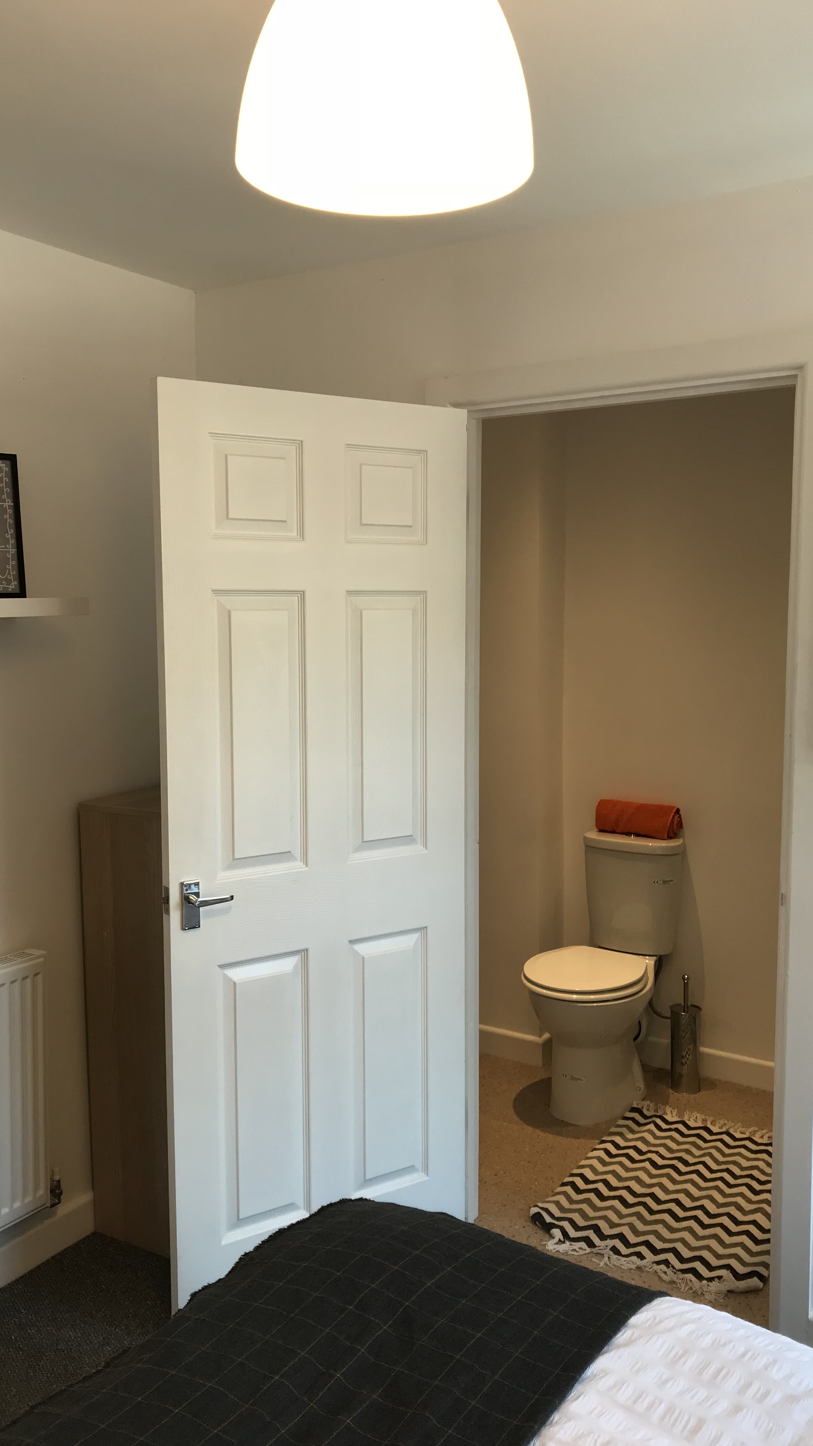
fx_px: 1188
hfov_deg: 37.7
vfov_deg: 62.6
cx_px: 368
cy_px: 733
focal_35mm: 31
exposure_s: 1/50
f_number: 1.8
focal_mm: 3.99
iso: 25
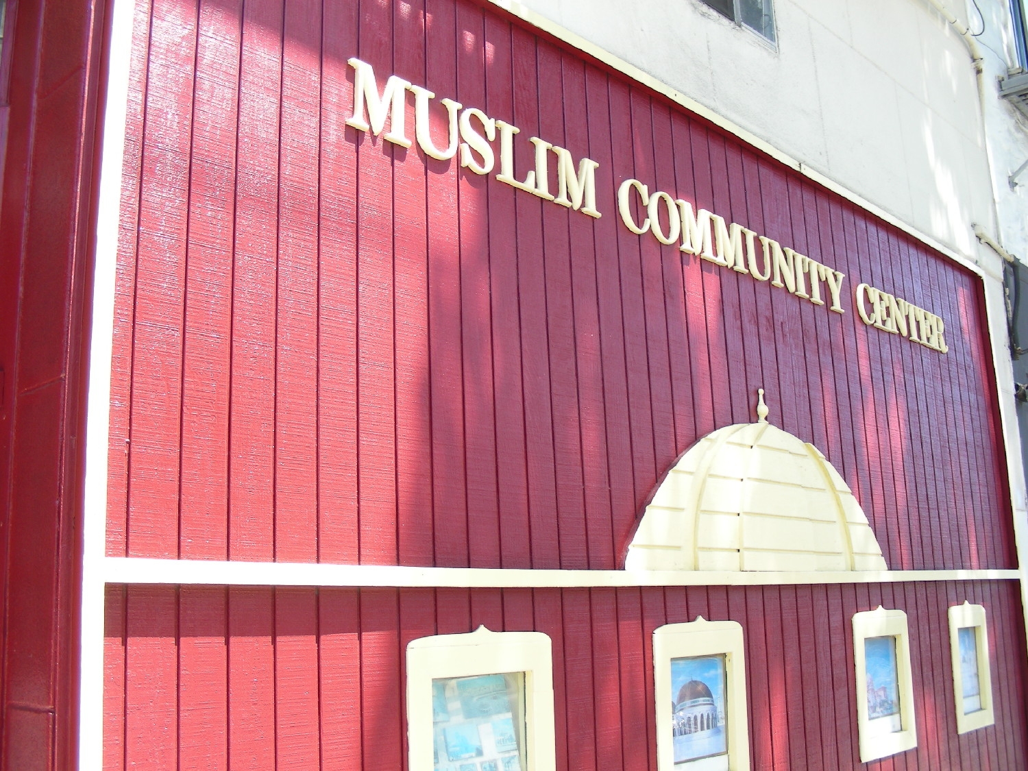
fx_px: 1128
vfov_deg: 37.7
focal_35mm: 38
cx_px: 514
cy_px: 386
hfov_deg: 49.0
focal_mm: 6.3
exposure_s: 1/79.8
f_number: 3.5
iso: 50
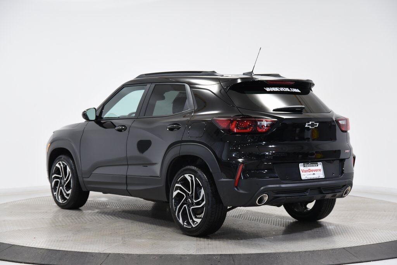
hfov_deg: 30.5
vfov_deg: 20.6
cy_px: 132
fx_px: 728
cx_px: 198
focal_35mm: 66
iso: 1600
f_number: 4
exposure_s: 1/80
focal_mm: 66
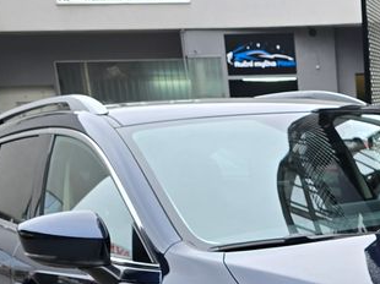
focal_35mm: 76
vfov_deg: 17.9
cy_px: 383
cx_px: 423
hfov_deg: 24.0
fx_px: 834
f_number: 1.7
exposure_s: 1/180
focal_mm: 6.3
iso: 50
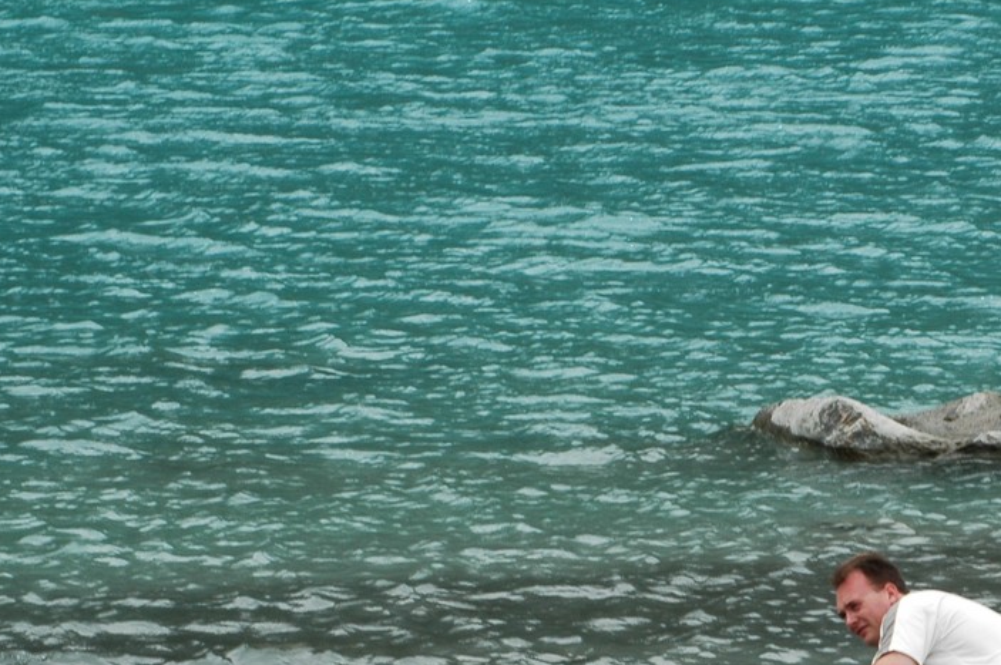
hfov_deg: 7.5
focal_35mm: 276
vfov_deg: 5.0
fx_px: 7665
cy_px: 631
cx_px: 911
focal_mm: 86
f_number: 16
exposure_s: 1/100
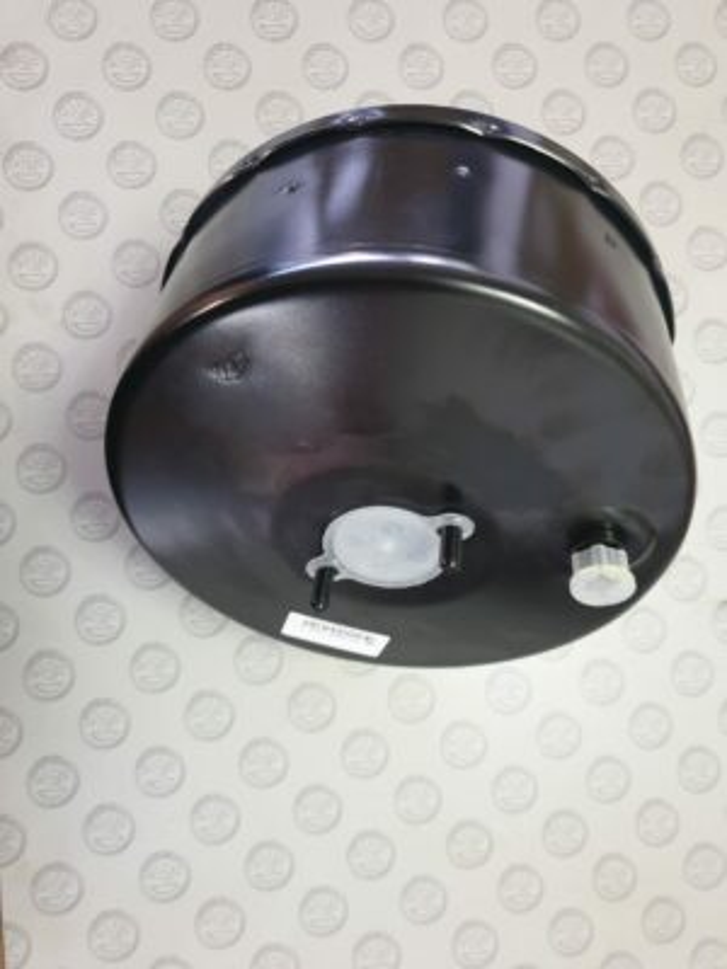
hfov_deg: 53.1
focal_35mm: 26
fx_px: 728
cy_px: 484
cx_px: 364
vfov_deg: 67.3
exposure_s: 1/33
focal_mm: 4.3
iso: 250
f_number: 1.5
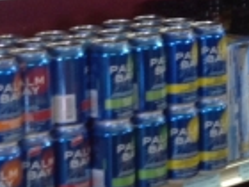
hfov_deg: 9.4
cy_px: -69
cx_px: 446
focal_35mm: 200
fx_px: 1439
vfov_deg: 7.3
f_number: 2.4
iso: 50
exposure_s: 1/17
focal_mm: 4.28
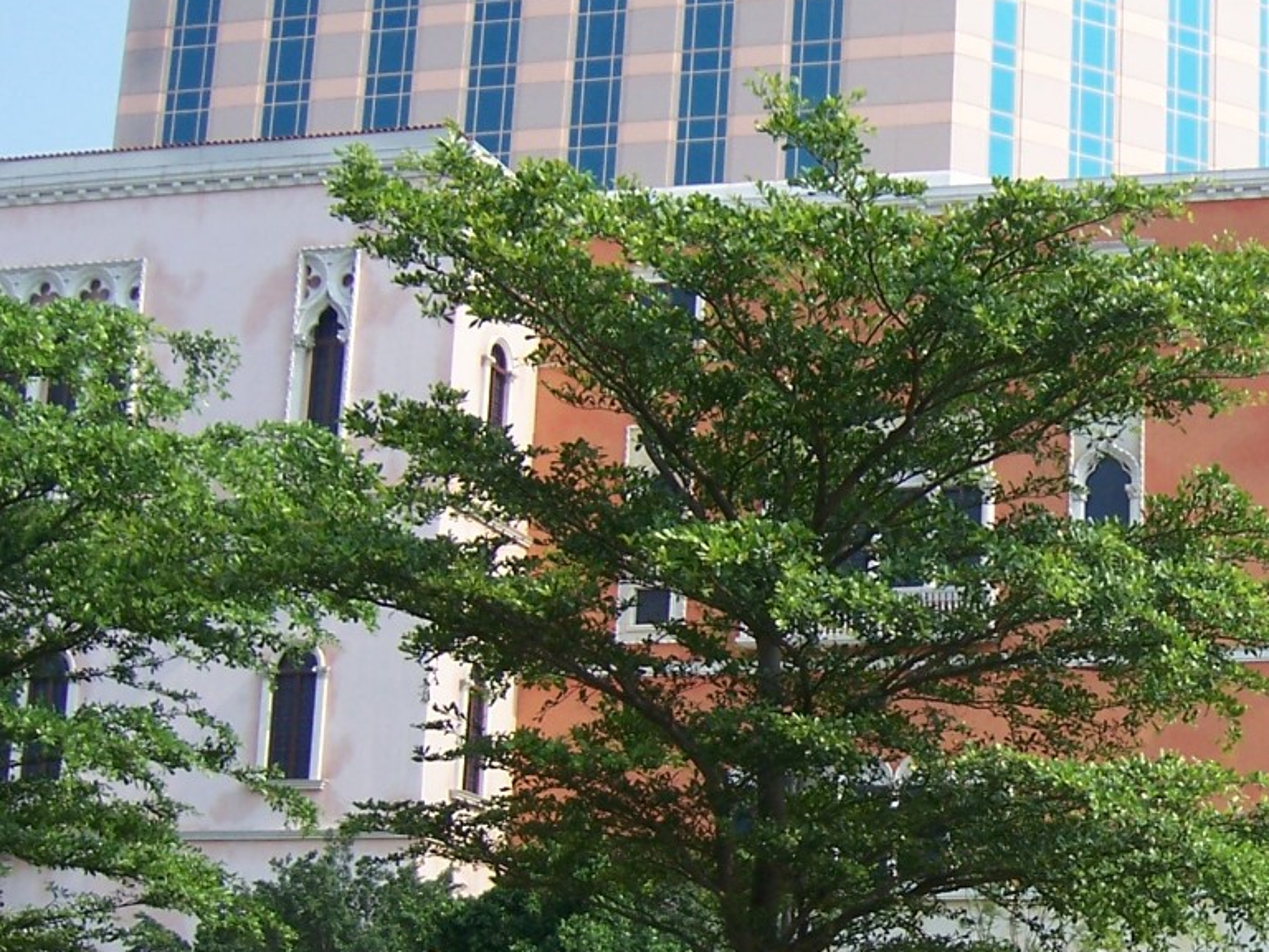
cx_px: 1267
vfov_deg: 19.6
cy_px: 545
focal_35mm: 75
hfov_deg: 24.8
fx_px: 2749
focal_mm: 6.2
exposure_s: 1/800
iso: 80
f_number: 2.8
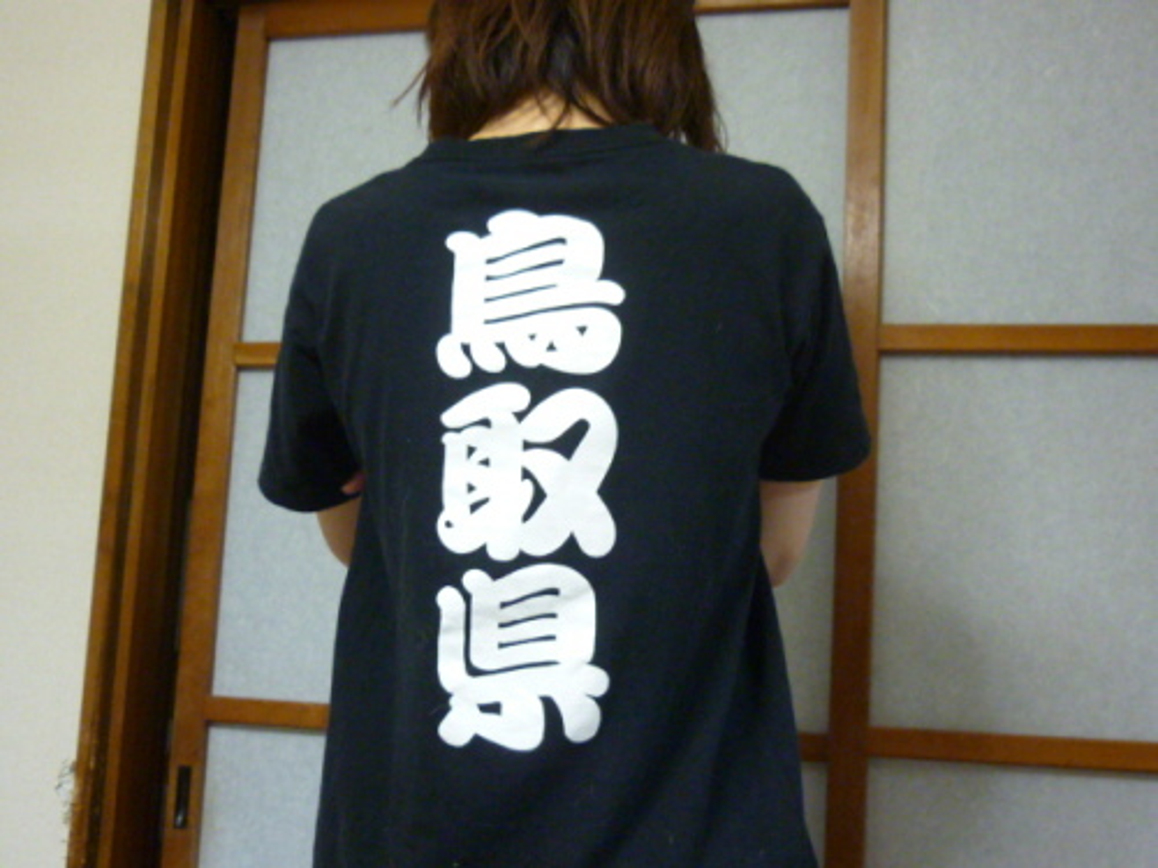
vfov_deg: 33.6
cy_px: 434
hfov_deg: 43.9
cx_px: 579
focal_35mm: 43
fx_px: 1438
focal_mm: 5.5
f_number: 2.8
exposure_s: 1/15
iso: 400
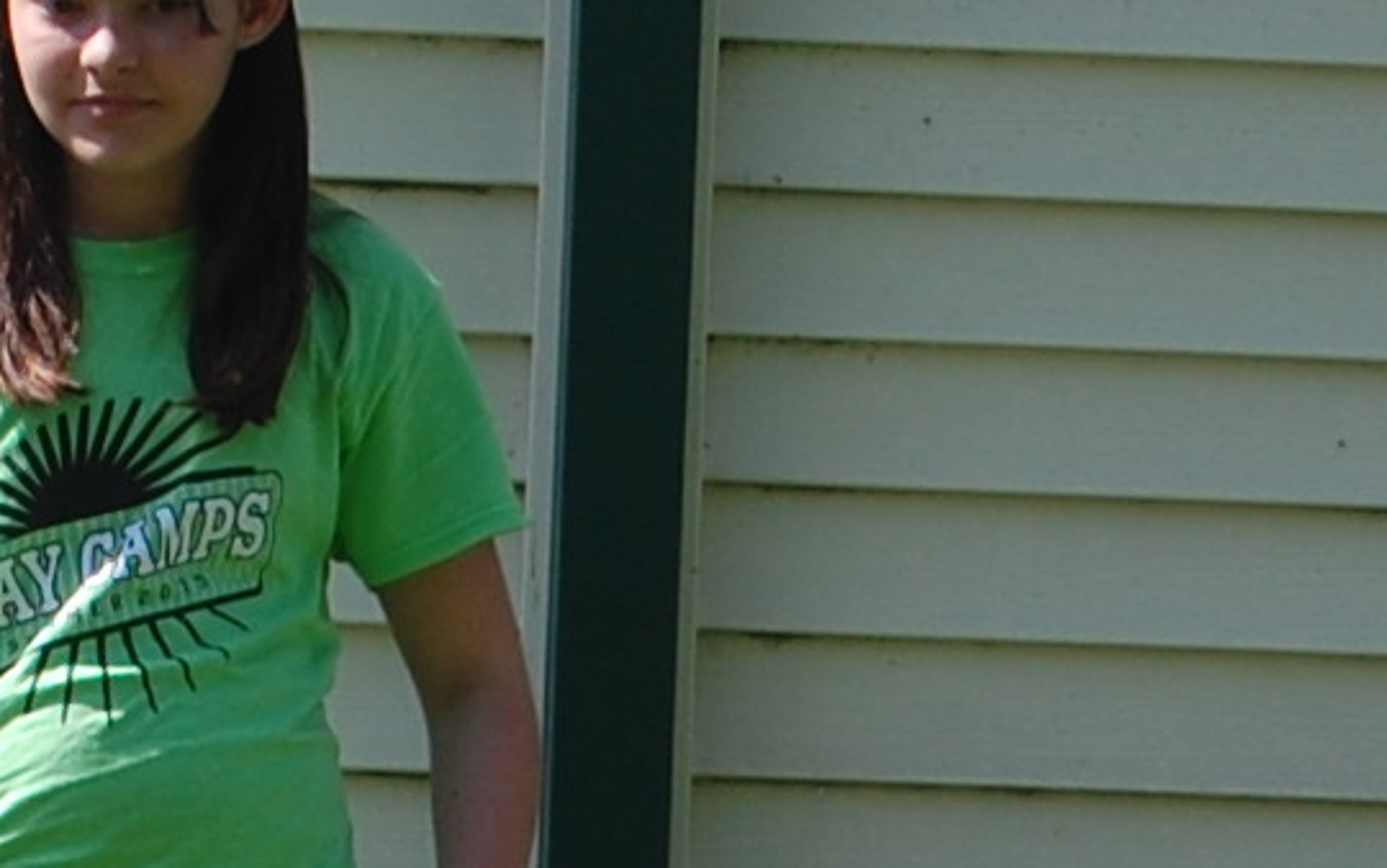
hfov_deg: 4.5
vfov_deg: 2.8
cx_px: 655
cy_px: 1782
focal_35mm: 468
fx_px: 17692
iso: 200
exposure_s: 1/250
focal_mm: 55
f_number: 8
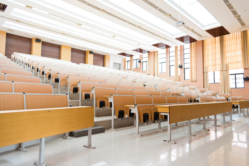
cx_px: 124
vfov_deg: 53.2
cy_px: 83
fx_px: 166
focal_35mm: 24
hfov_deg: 73.7
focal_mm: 24
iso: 200
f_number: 4
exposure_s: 1/4
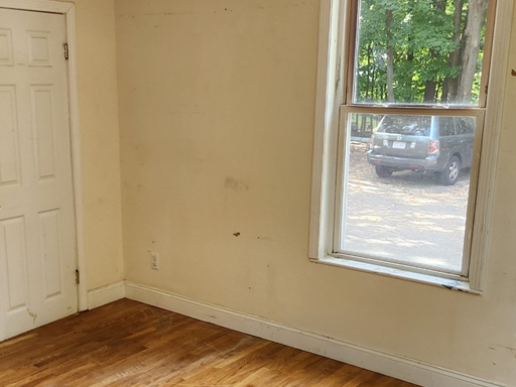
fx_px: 686
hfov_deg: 41.0
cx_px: 204
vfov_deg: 31.3
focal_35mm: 46
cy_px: 252
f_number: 1.8
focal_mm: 5.4
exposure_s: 1/180
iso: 160
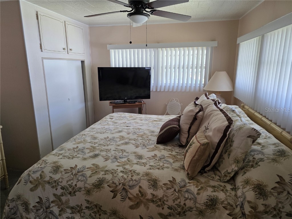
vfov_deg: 58.9
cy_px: 110
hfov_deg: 73.9
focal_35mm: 23
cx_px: 146
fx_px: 194
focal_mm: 6.3
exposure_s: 1/120
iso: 125
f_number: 1.7
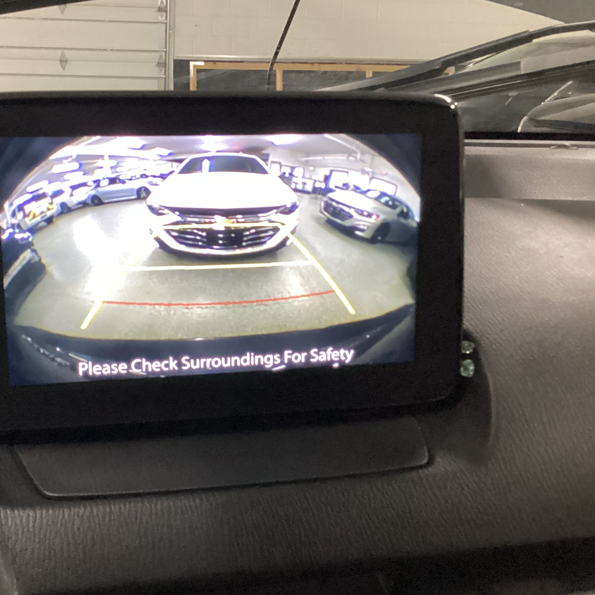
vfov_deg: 39.1
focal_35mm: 43
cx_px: 180
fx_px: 836
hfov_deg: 38.5
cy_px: 325
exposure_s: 1/60
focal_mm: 3.3
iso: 400
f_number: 2.4
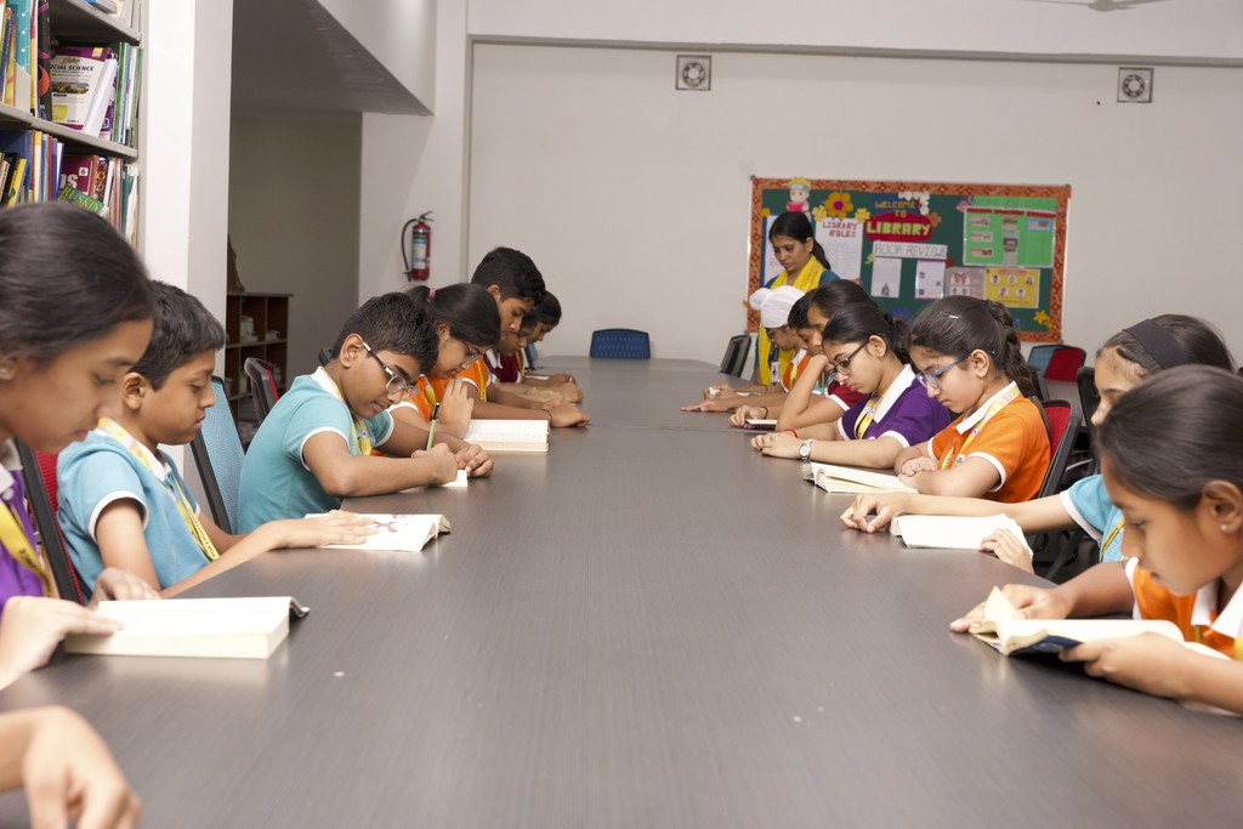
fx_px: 1637
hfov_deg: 41.6
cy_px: 414
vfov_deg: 28.4
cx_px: 622
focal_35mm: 47
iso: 1600
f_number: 6.3
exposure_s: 1/125
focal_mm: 47.4
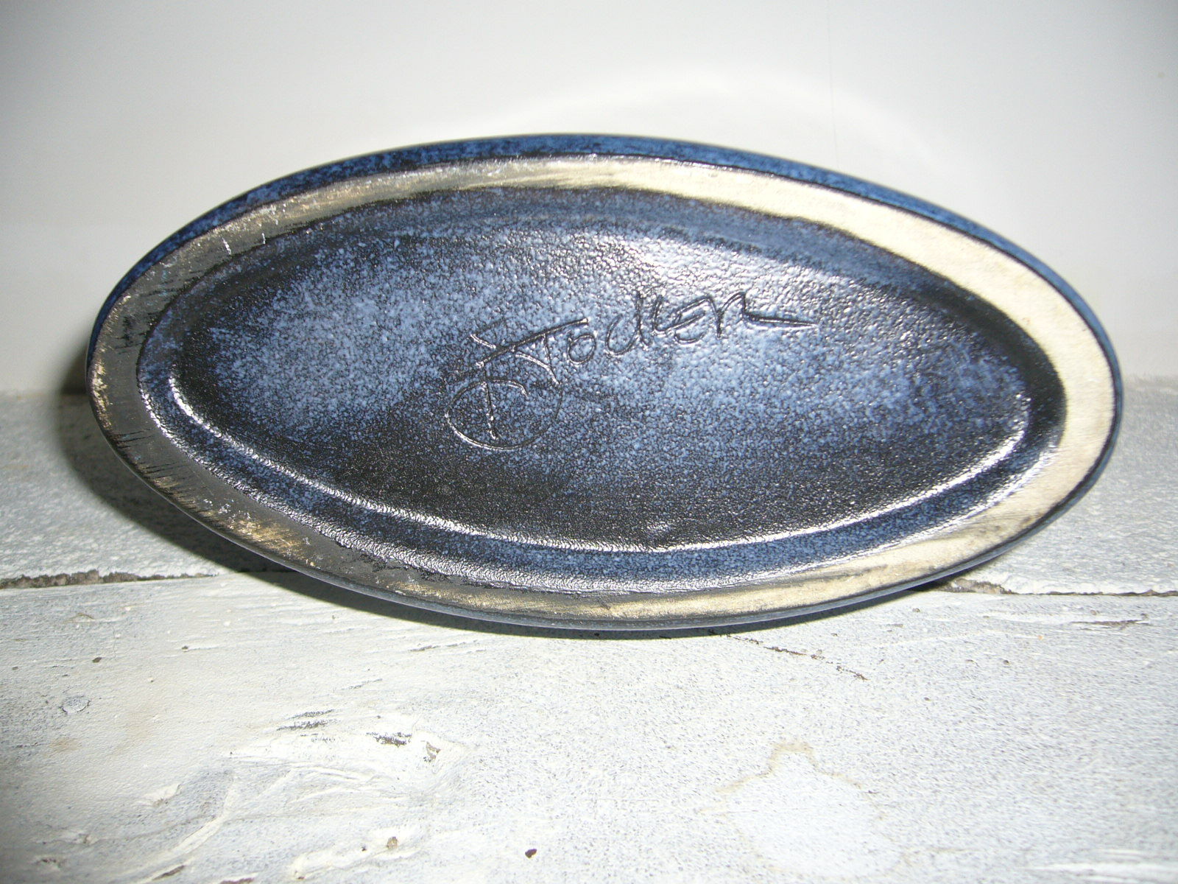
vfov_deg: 40.7
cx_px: 589
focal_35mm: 35
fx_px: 1191
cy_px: 442
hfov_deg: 52.6
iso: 80
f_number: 2.8
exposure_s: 1/60
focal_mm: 5.8
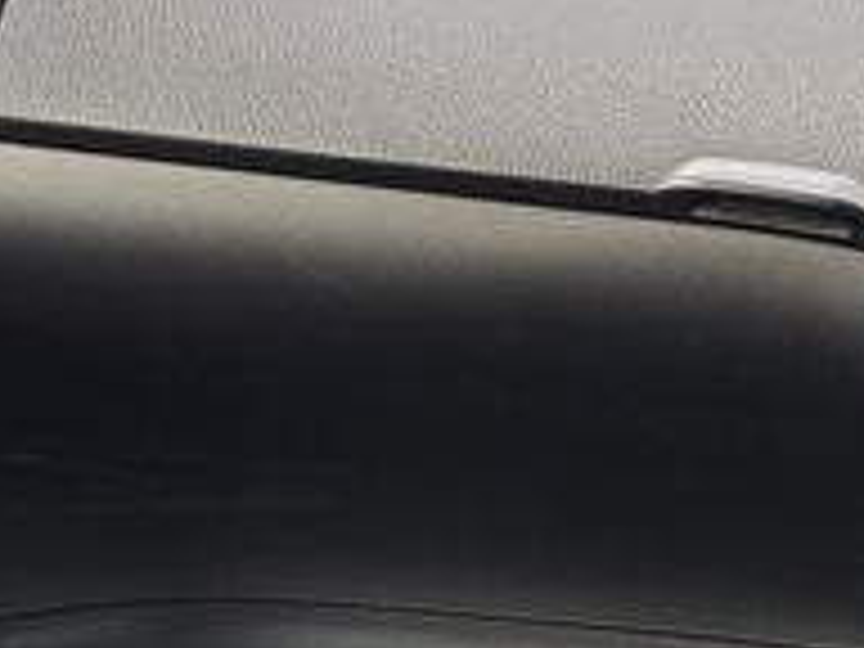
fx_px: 4318
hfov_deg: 11.4
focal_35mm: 173
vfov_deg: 8.6
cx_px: 639
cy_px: 346
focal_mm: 5.96
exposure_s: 1/60
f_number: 1.6
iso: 80
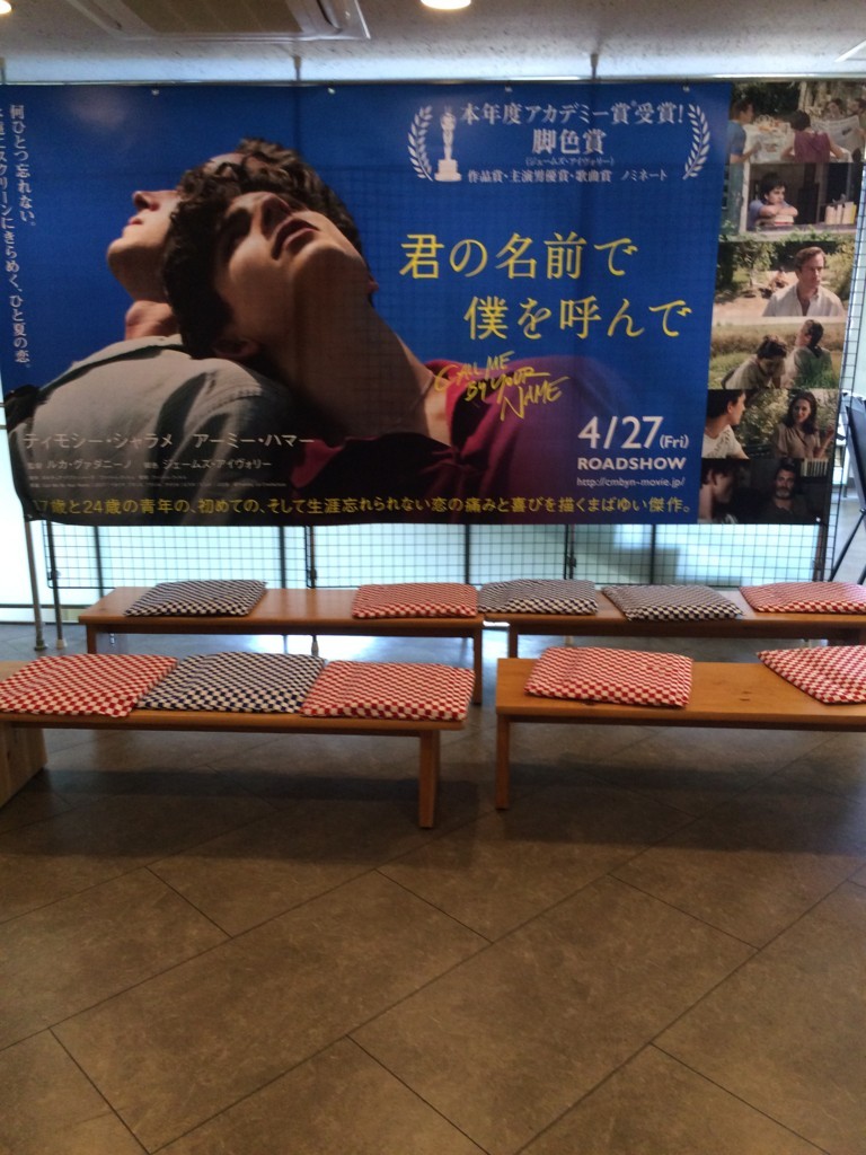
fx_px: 967
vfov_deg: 61.7
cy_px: 578
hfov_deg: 48.2
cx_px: 433
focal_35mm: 29
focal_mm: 4.15
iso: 200
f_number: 2.2
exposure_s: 1/30
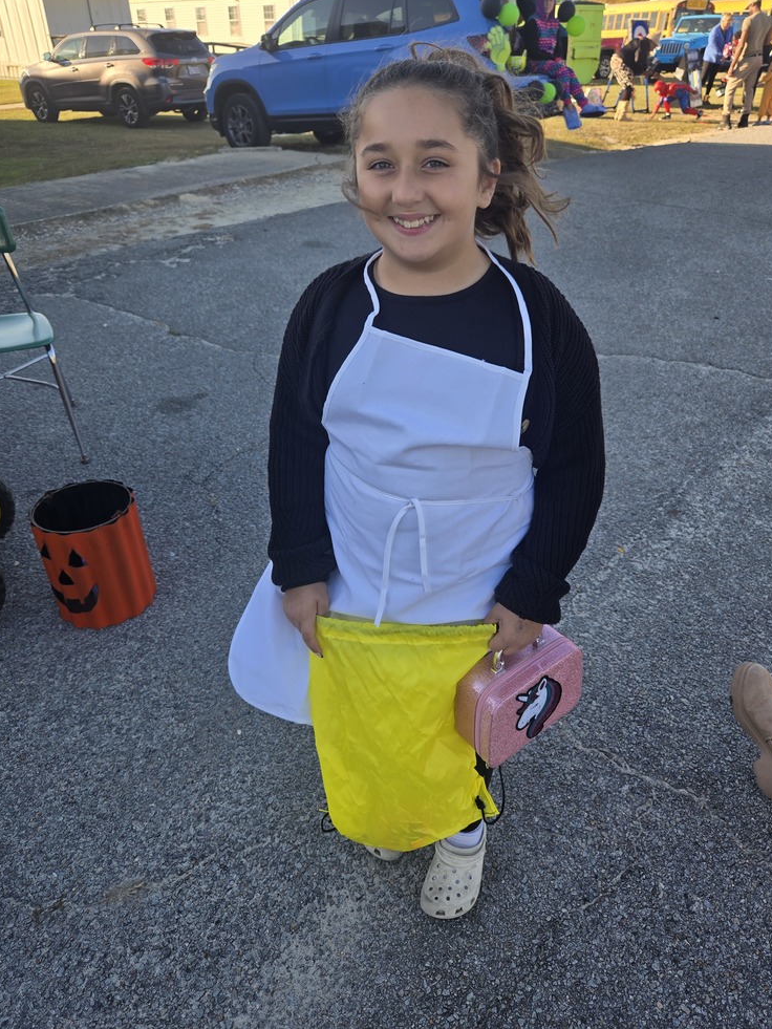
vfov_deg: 71.6
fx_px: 714
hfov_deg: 56.8
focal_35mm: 24
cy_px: 493
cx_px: 383
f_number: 1.8
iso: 25
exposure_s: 1/566
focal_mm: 5.4
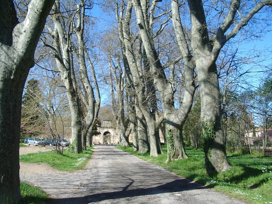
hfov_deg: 52.6
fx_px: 275
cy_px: 102
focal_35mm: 35
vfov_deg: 40.7
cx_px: 136
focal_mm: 5.8
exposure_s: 1/200
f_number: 4.3
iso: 50
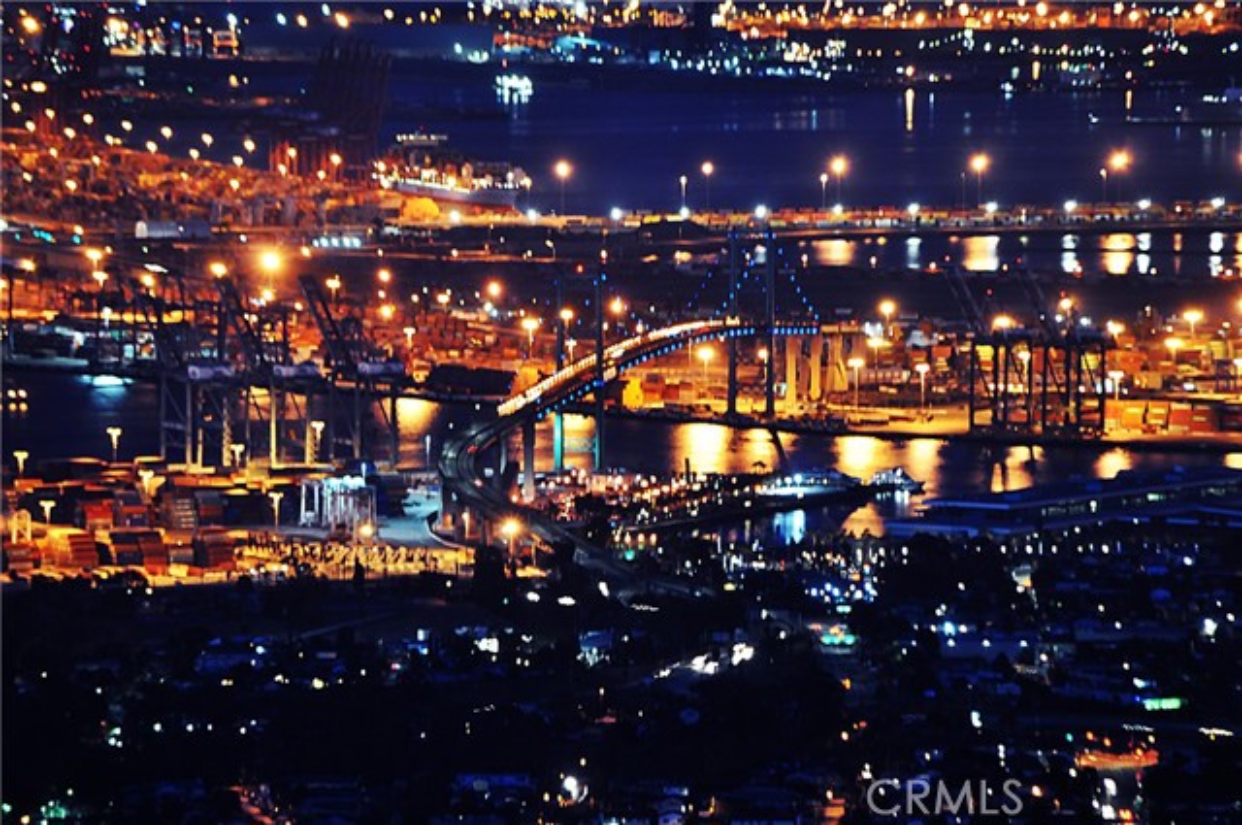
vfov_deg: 4.6
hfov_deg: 6.9
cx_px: 621
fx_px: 10337
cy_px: 412
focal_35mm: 300
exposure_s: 1
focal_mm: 200
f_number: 9
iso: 560
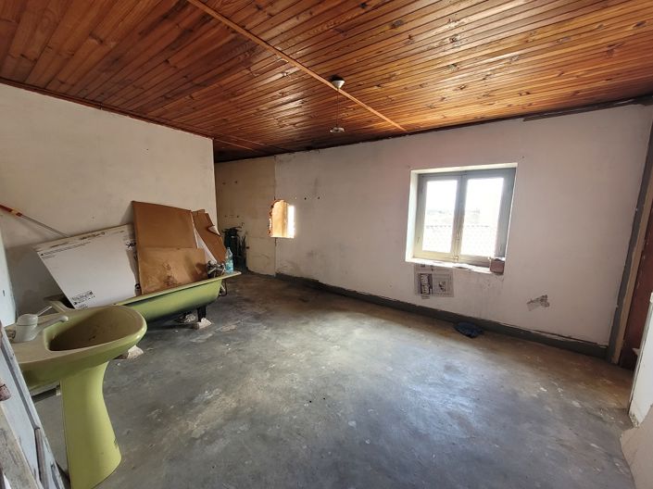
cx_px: 326
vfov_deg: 89.9
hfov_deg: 106.2
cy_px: 244
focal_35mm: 13
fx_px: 245
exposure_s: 1/50
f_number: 2.2
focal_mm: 1.74
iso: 100
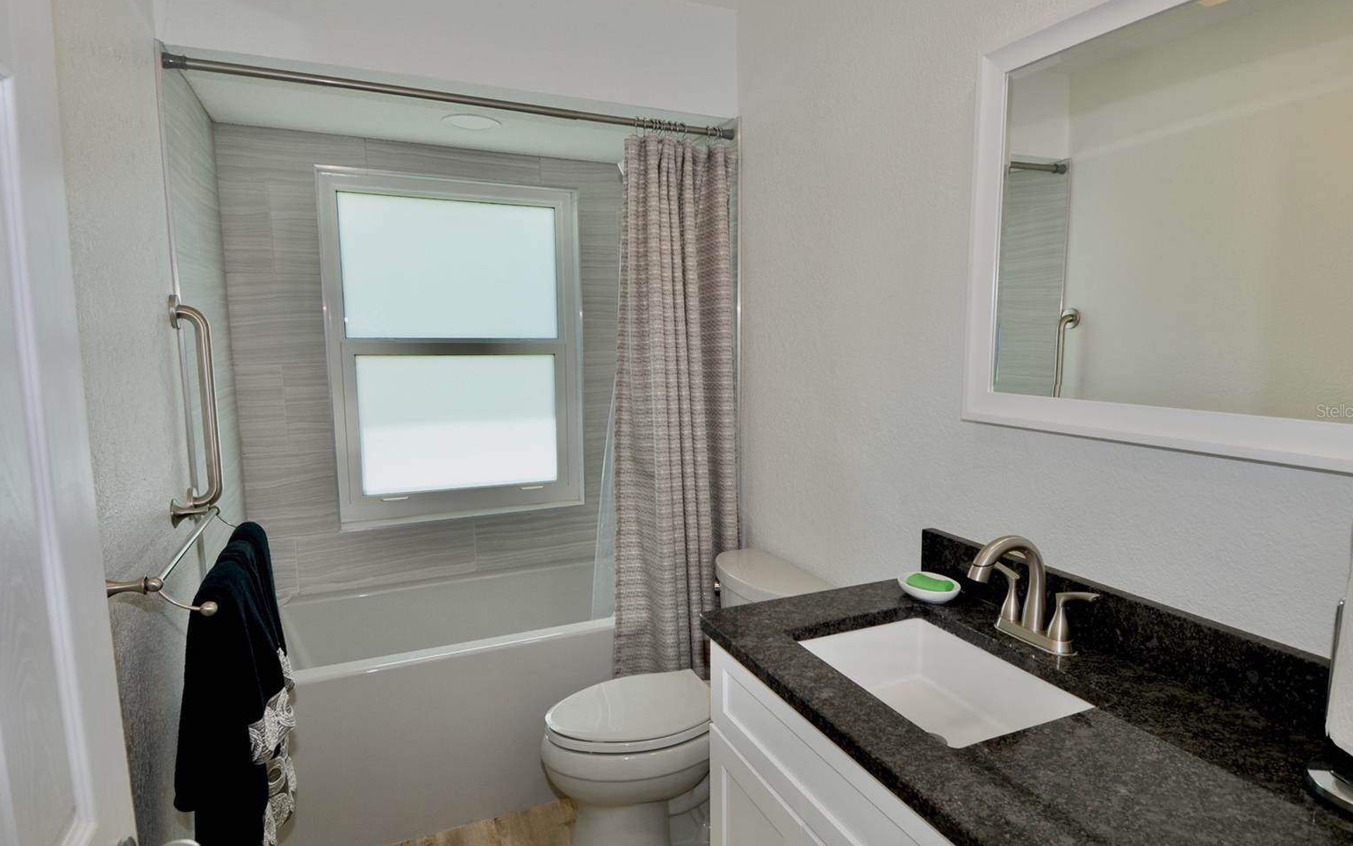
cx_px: 692
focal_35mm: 19
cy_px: 411
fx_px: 701
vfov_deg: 62.2
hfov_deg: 88.0
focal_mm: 12
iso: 125
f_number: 5.6
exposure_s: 1/125
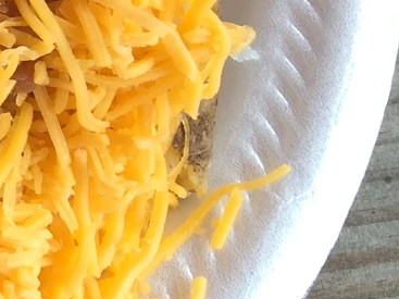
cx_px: -426
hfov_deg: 13.0
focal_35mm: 129
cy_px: -117
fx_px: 1486
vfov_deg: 11.1
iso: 32
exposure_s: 1/128
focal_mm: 4.15
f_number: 2.2
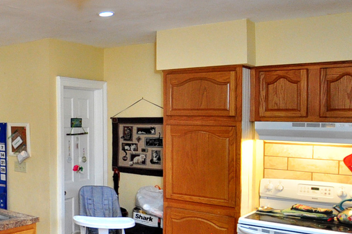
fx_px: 400
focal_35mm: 41
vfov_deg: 31.8
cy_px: 185
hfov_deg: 37.3
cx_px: -60
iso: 800
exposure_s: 1/60
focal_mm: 10
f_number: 3.5
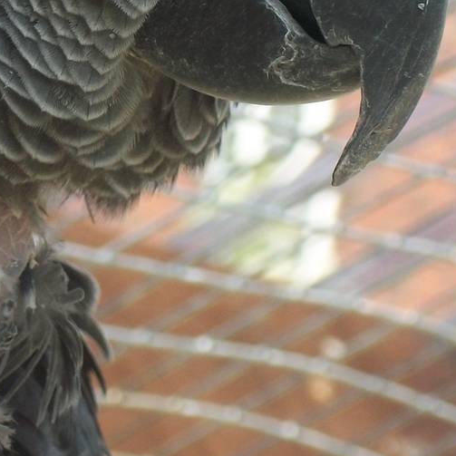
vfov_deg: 6.5
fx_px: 4024
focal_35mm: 270
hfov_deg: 6.5
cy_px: 144
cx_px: 25
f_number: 5.2
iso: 80
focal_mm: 17.1
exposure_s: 1/250
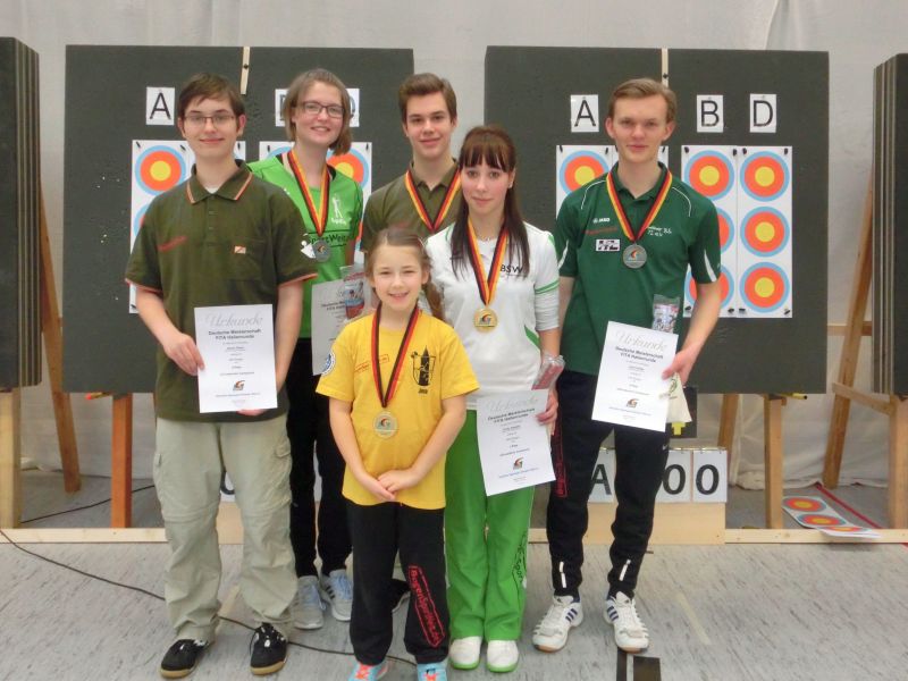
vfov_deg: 42.9
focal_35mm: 33
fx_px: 866
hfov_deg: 55.4
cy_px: 340
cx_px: 454
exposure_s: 1/125
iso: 500
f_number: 3.7
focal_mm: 5.93
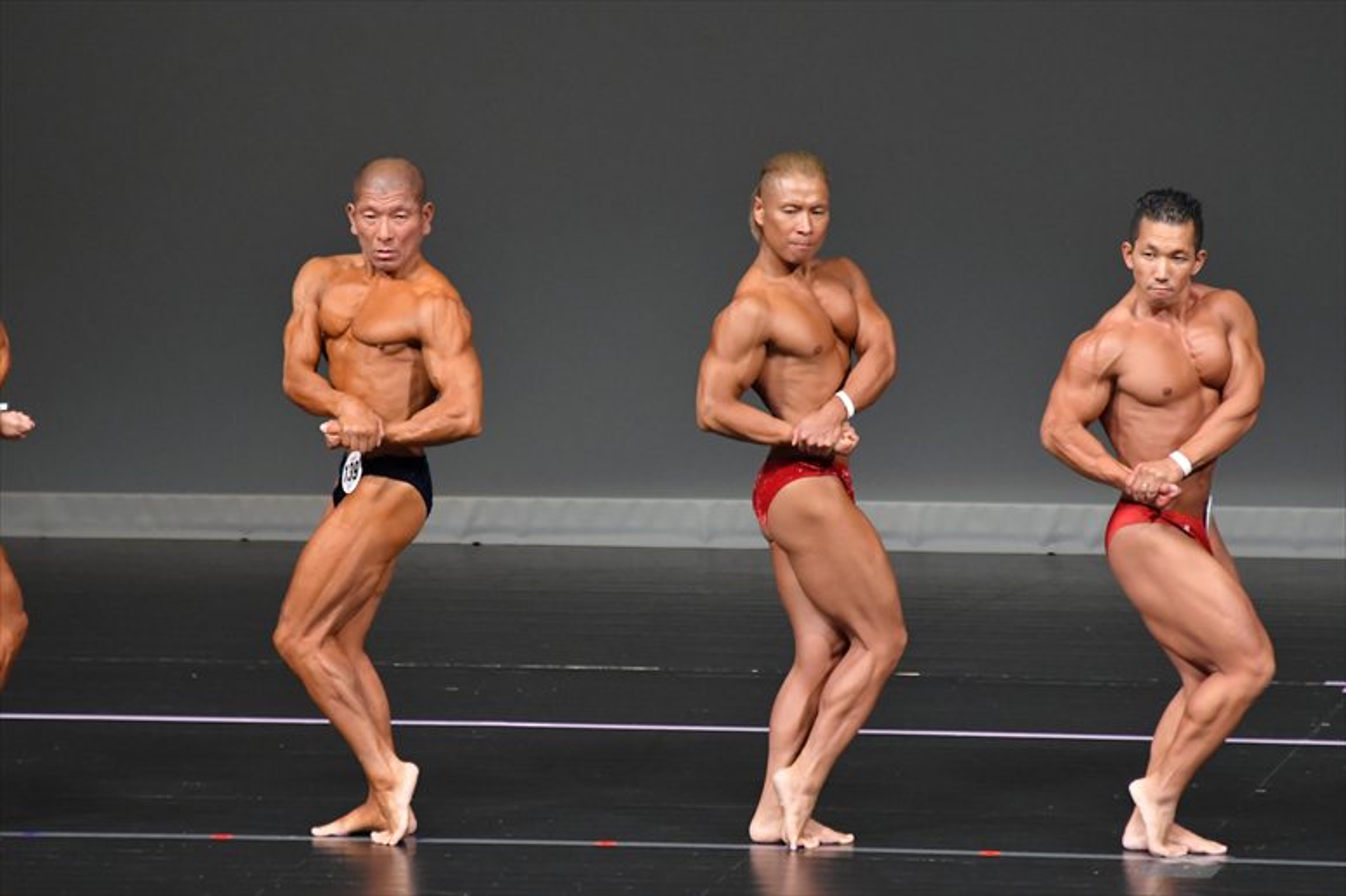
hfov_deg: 6.0
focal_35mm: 345
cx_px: 673
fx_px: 12893
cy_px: 448
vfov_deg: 4.0
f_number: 5.6
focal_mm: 230
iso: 4000
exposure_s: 1/400
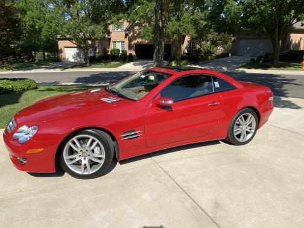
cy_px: 114
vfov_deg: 53.1
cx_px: 152
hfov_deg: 67.3
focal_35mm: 26
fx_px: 228
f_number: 1.8
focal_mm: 4.25
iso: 32
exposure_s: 1/2625
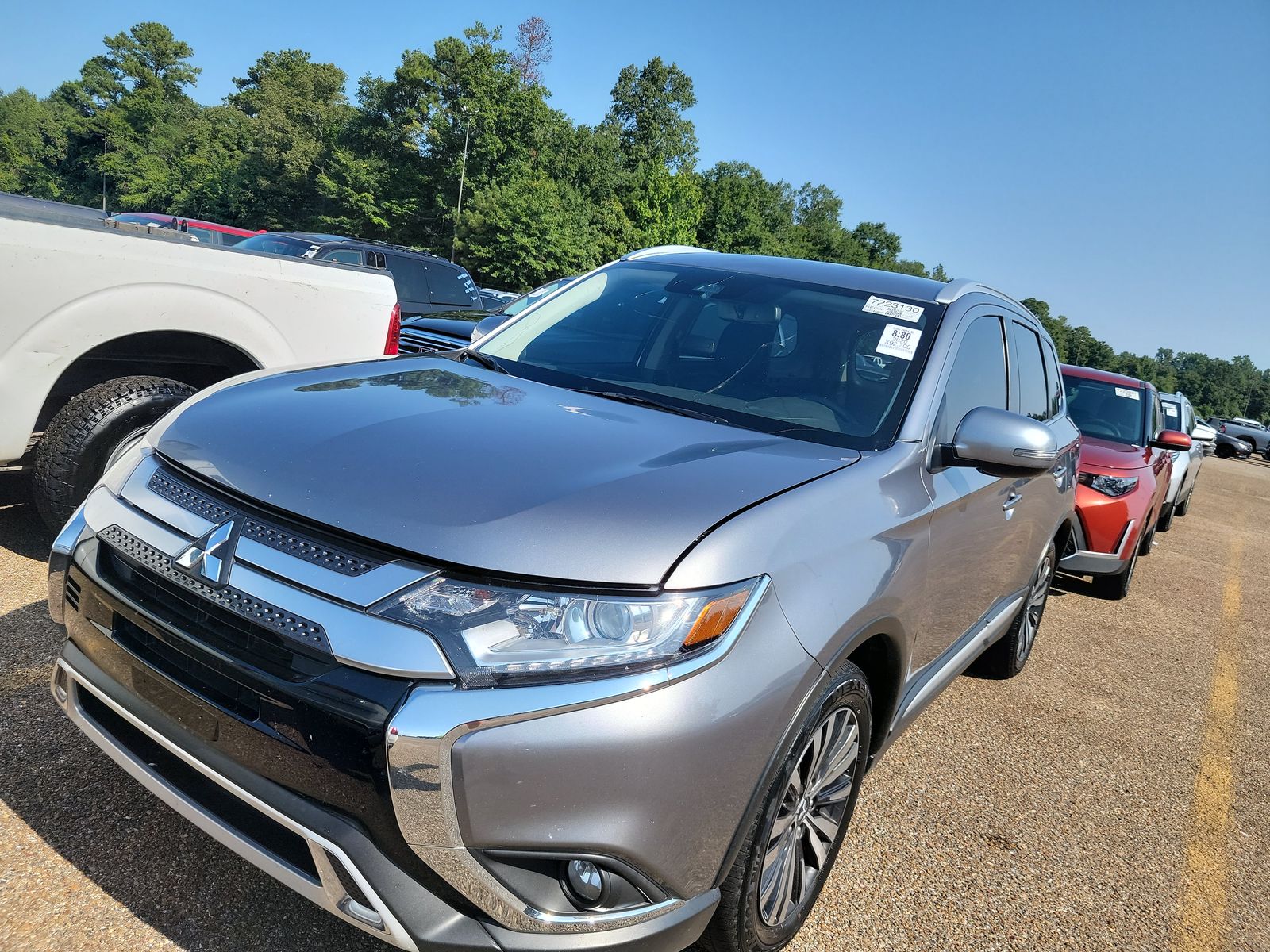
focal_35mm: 24
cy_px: 476
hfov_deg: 71.6
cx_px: 635
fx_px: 881
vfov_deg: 56.8
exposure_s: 1/779
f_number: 1.8
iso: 50
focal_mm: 6.7
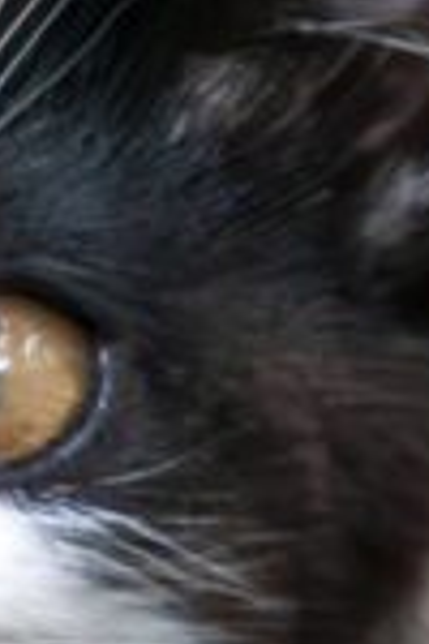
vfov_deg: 0.7
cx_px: 82
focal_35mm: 3073
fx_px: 54926
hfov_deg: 0.4
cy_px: 195
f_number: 5.6
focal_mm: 300
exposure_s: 1/250
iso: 1600
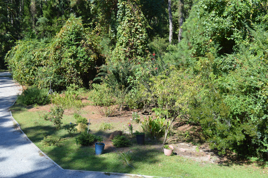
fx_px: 312
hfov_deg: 46.4
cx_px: 134
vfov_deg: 31.8
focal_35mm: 42
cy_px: 89
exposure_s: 1/200
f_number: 7.1
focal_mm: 28
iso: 100
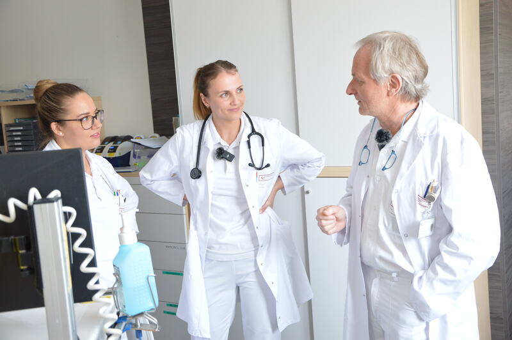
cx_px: 256
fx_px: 597
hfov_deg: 46.4
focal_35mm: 42
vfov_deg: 31.8
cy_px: 170
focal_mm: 28
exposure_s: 1/50
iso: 1100
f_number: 4
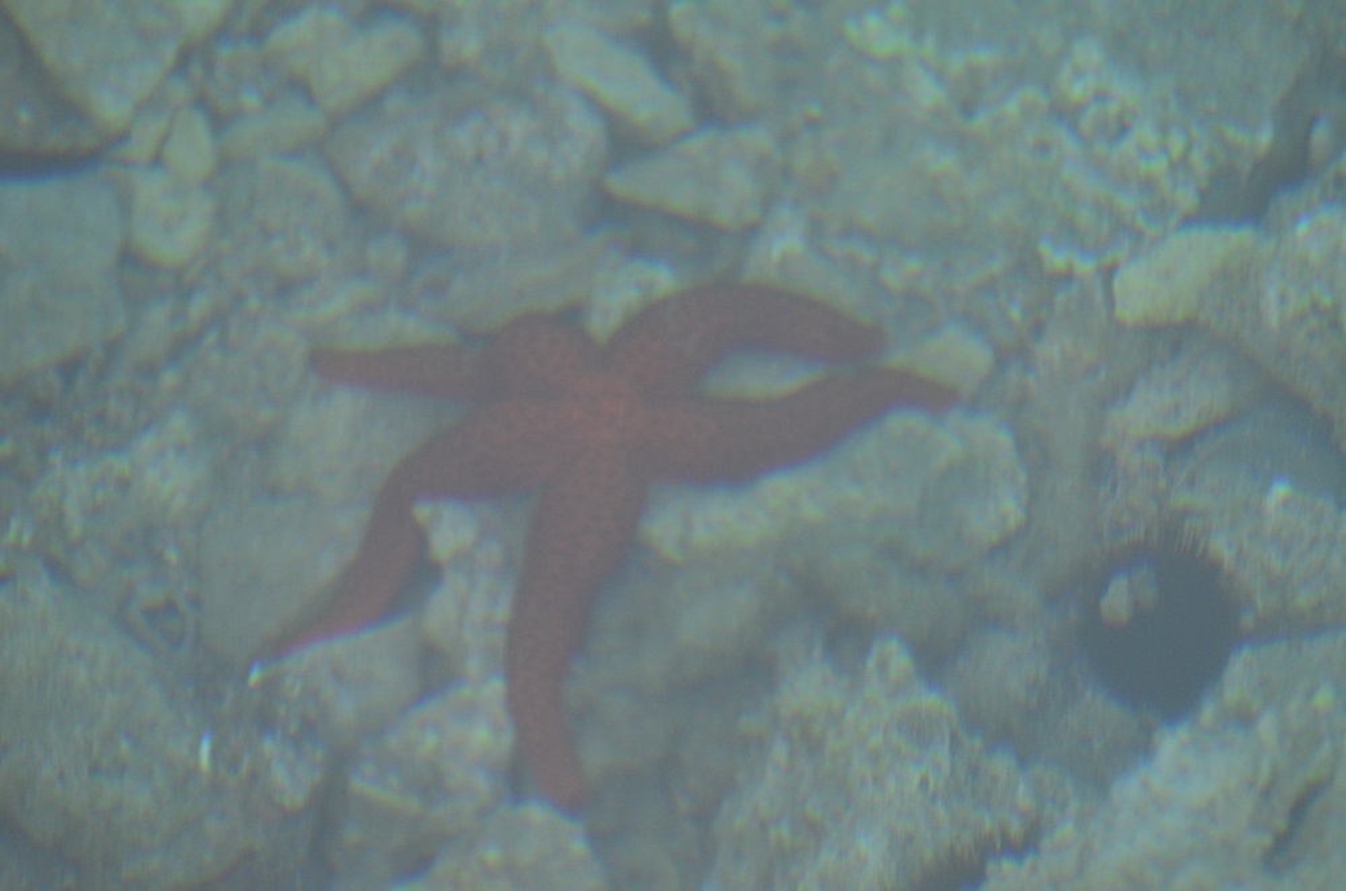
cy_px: 446
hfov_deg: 6.3
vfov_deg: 4.1
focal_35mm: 330
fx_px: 12309
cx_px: 673
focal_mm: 220
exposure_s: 1/320
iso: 800
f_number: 5.3
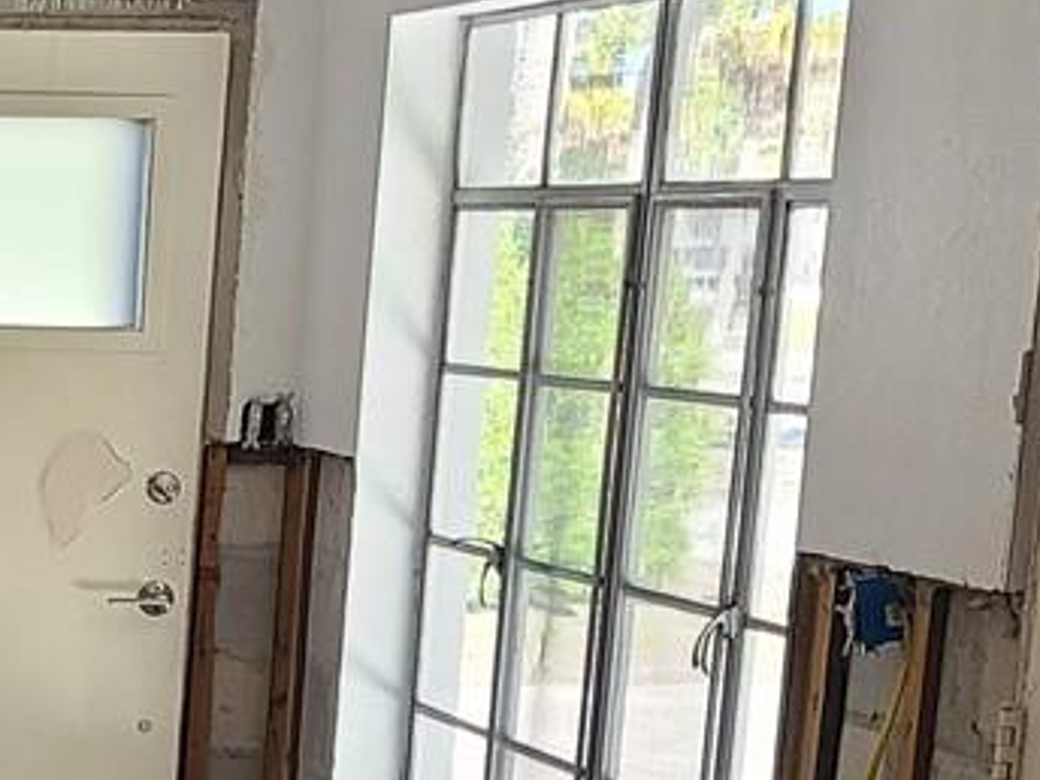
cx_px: -777
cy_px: 856
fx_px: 3635
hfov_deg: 14.5
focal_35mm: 121
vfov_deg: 12.1
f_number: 1.8
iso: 80
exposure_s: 1/120
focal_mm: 5.4
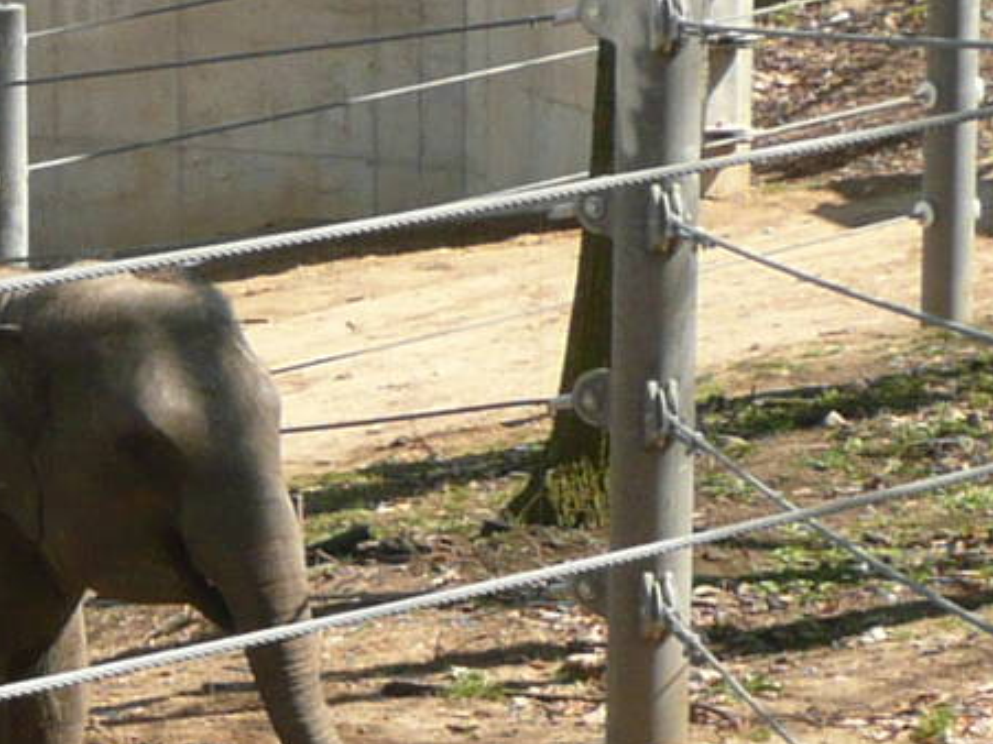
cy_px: 649
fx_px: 5191
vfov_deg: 8.2
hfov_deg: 10.5
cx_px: -588
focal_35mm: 181
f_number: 3.6
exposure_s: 1/320
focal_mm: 5.5
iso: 100
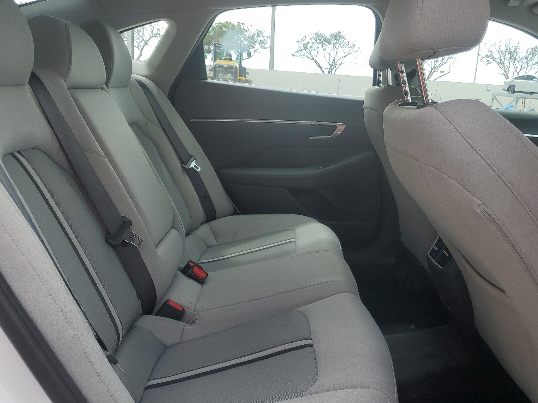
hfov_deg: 56.6
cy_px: 199
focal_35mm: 32
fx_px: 497
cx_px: 309
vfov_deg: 44.2
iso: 50
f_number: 1.5
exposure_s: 1/588
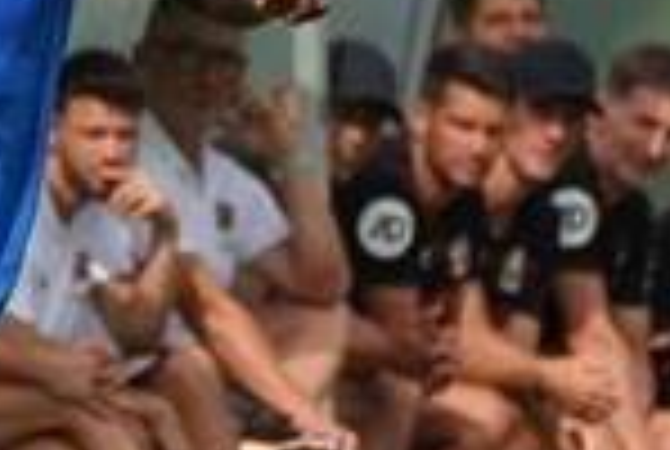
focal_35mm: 1989
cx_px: -171
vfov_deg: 0.7
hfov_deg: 1.0
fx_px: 37091
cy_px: 106
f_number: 5.6
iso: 500
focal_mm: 400
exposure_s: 1/2000
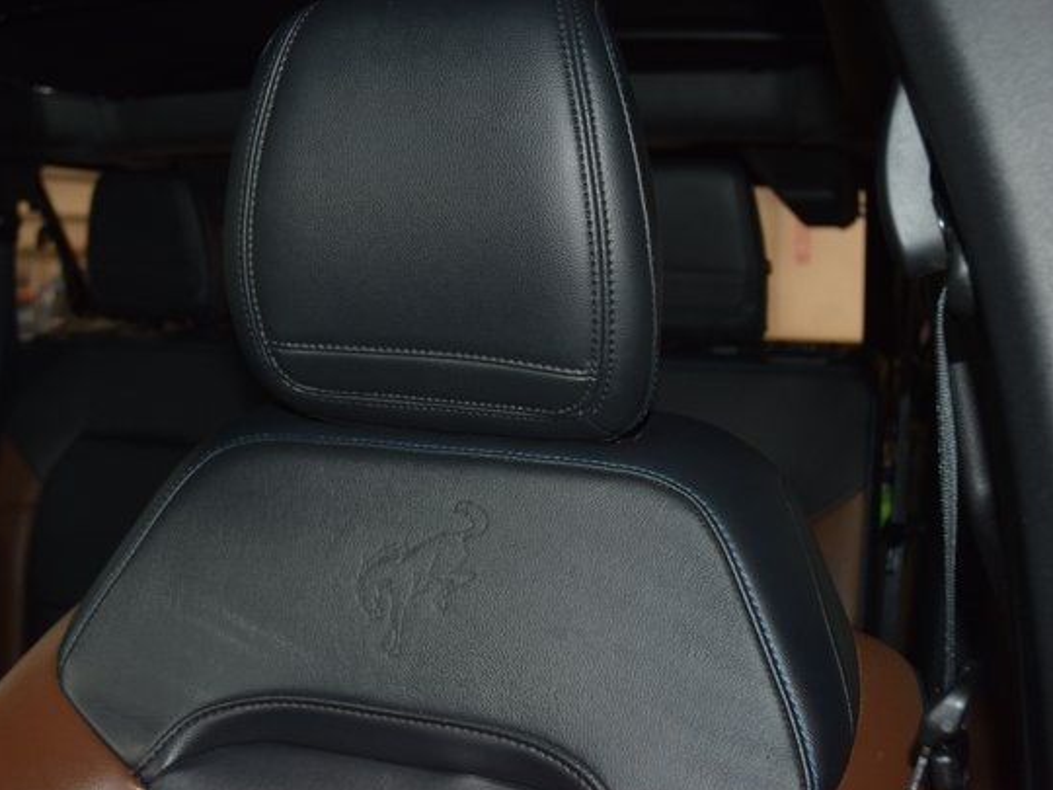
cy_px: 381
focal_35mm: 41
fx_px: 1247
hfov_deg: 45.6
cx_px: 448
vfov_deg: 35.1
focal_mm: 24
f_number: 3.8
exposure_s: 1/40
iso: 1400
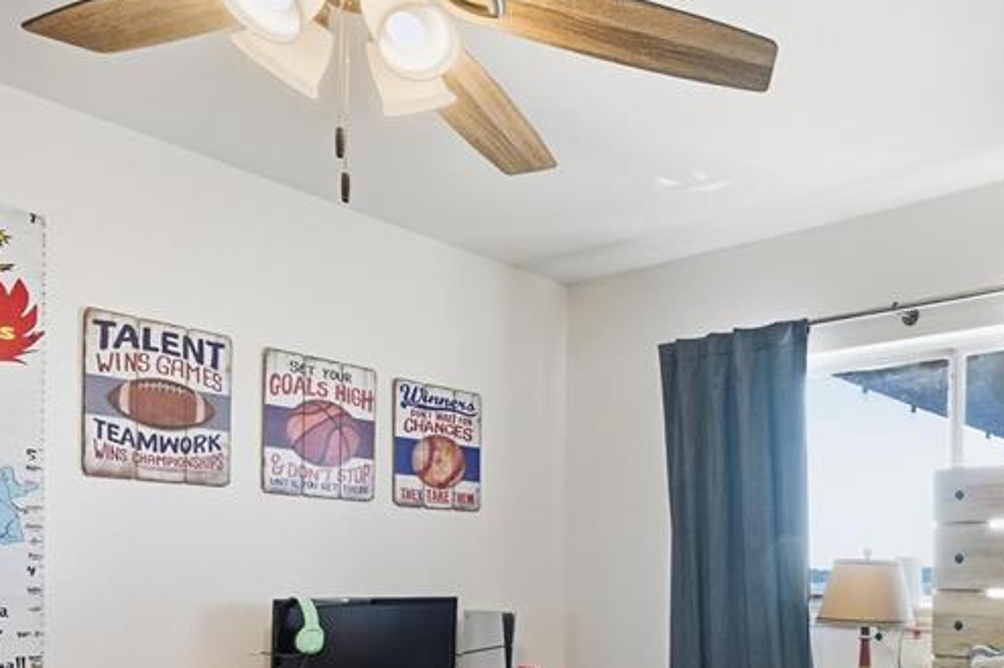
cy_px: 577
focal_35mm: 29
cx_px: 921
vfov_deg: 42.0
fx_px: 808
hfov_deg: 54.6
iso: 400
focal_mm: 14
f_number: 9
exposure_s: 1/160
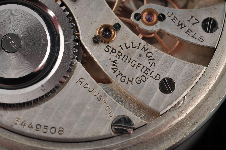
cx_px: 113
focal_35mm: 90
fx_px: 564
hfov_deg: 22.6
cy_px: 75
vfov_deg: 15.2
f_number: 14
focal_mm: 60
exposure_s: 1/200
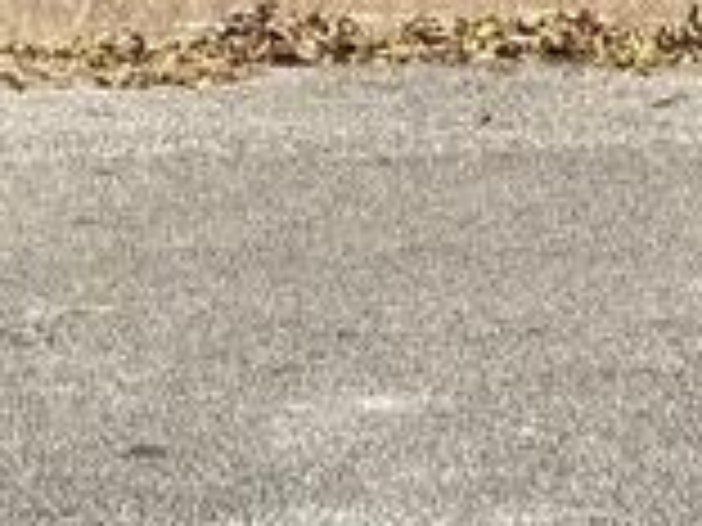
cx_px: 531
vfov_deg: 8.5
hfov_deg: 12.5
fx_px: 3204
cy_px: -755
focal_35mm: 158
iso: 80
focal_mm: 6.76
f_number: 1.78
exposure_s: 1/2611
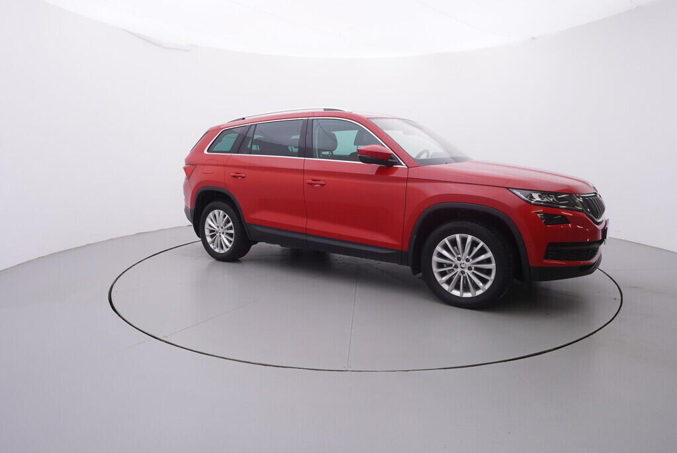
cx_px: 338
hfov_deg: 77.3
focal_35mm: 22
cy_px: 226
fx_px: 423
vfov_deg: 56.2
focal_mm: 15
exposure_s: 1/80
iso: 200
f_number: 5
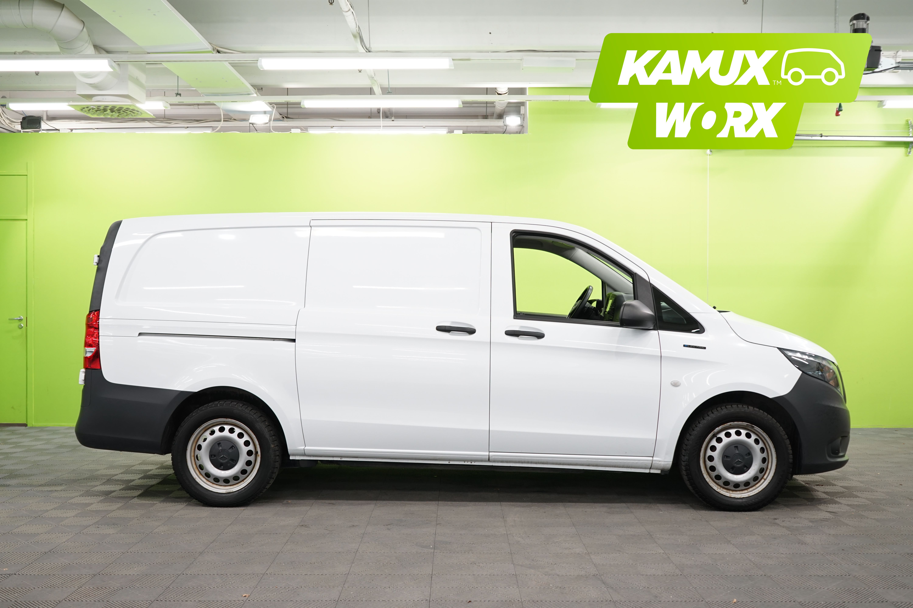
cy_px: 304
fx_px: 938
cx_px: 456
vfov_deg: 35.9
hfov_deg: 51.9
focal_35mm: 37
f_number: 5.6
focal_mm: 37
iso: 500
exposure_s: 1/30
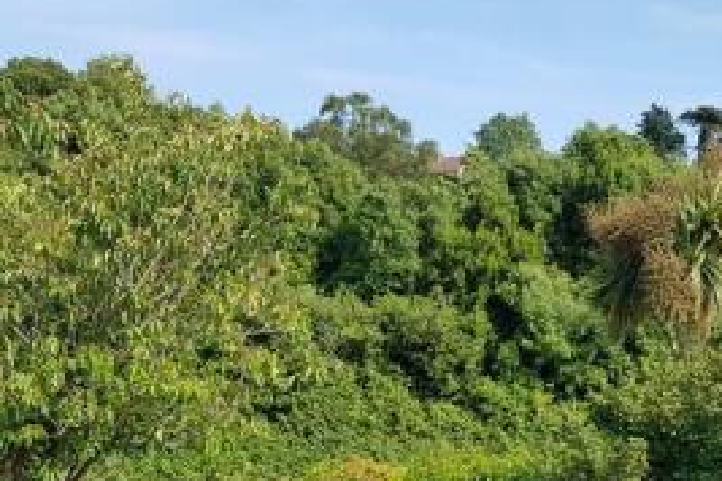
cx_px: 442
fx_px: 1183
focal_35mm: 59
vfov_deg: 22.0
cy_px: 507
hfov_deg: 33.8
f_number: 1.7
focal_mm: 4.2
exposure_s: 1/1456
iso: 40
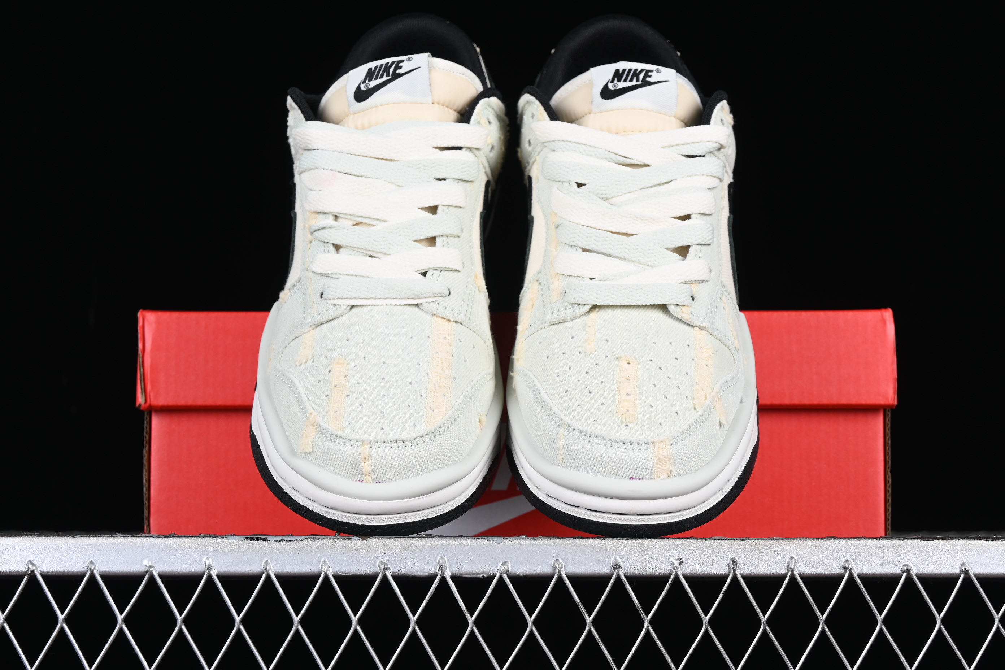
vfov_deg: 18.2
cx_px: 502
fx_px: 2094
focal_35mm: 75
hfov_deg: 27.0
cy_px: 335
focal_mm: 50
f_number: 8
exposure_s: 1/80
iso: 160
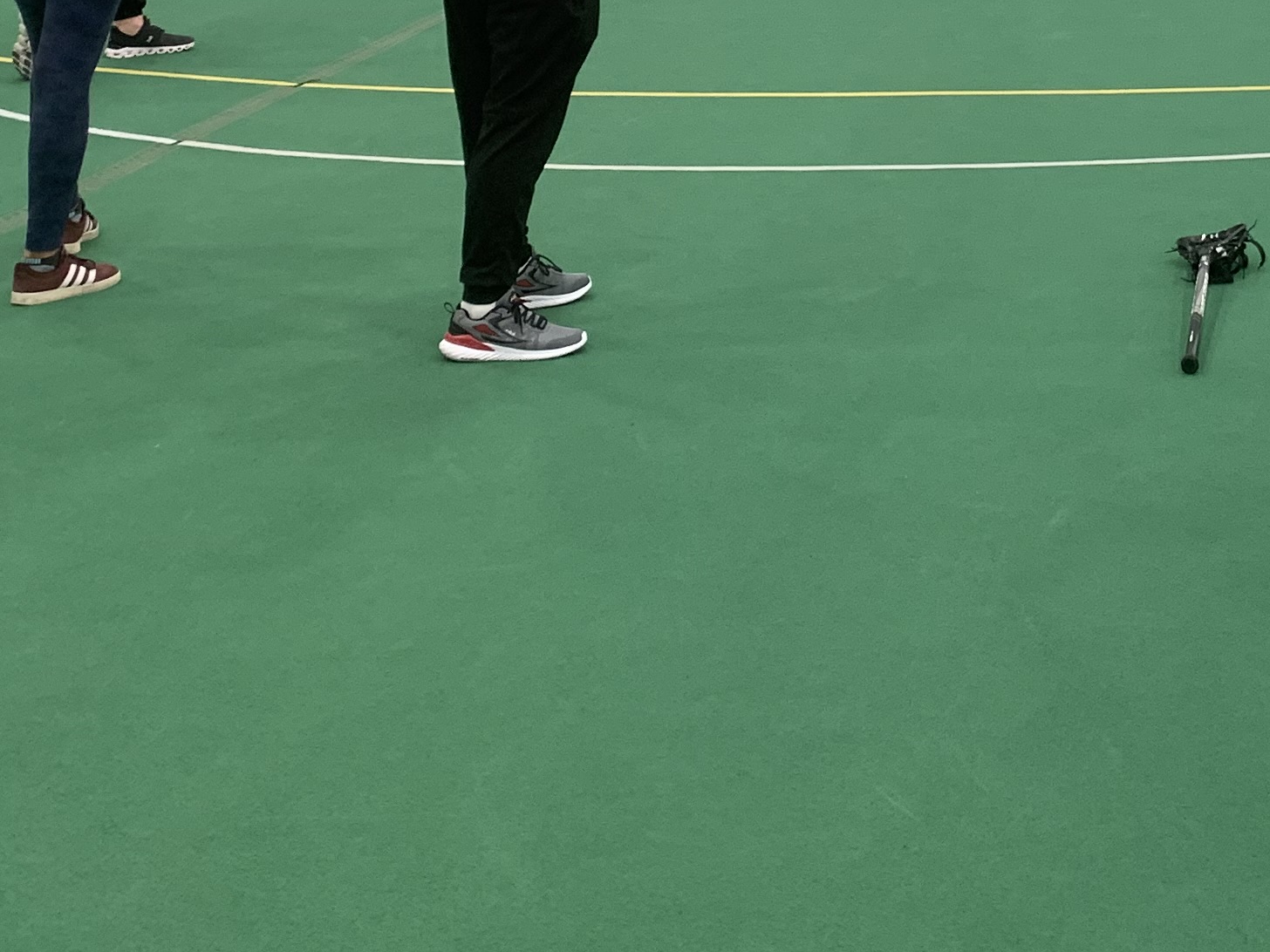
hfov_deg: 25.8
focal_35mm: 72
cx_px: 1242
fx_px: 2642
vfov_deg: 19.1
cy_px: -253
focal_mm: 4.25
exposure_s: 1/91
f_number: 1.8
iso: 100
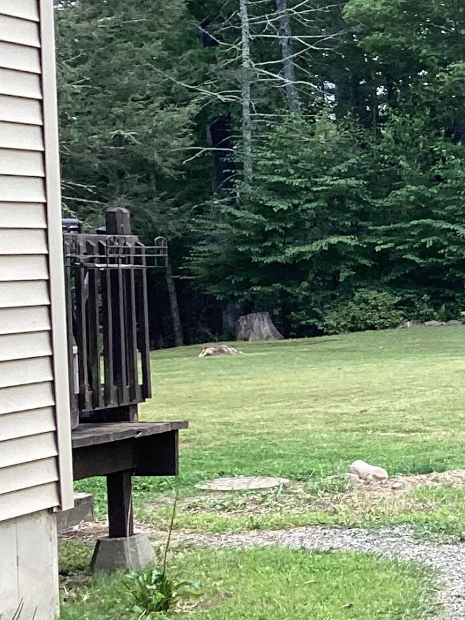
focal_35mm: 99
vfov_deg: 19.8
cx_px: 834
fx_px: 1772
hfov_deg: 13.4
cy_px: 379
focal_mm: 3.3
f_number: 2.4
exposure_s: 1/120
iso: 50
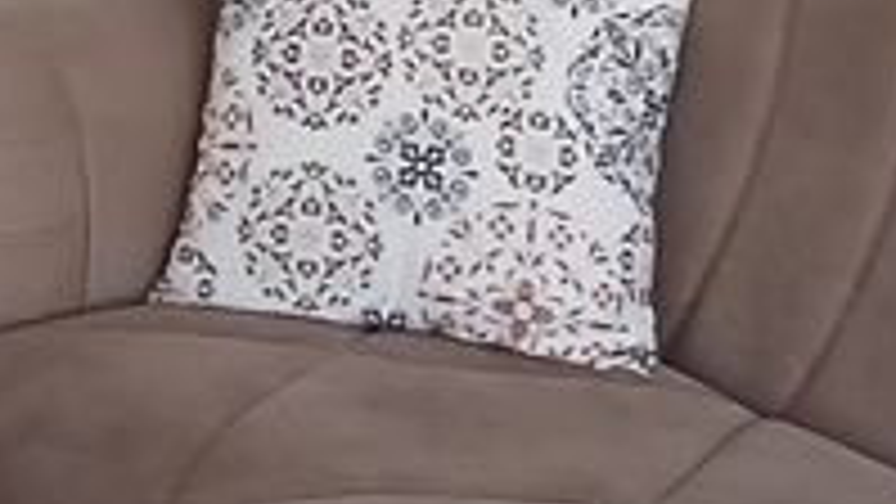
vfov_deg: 5.5
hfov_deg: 10.0
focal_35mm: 213
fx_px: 5061
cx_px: -54
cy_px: -670
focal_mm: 4
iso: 160
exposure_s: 1/50
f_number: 1.8
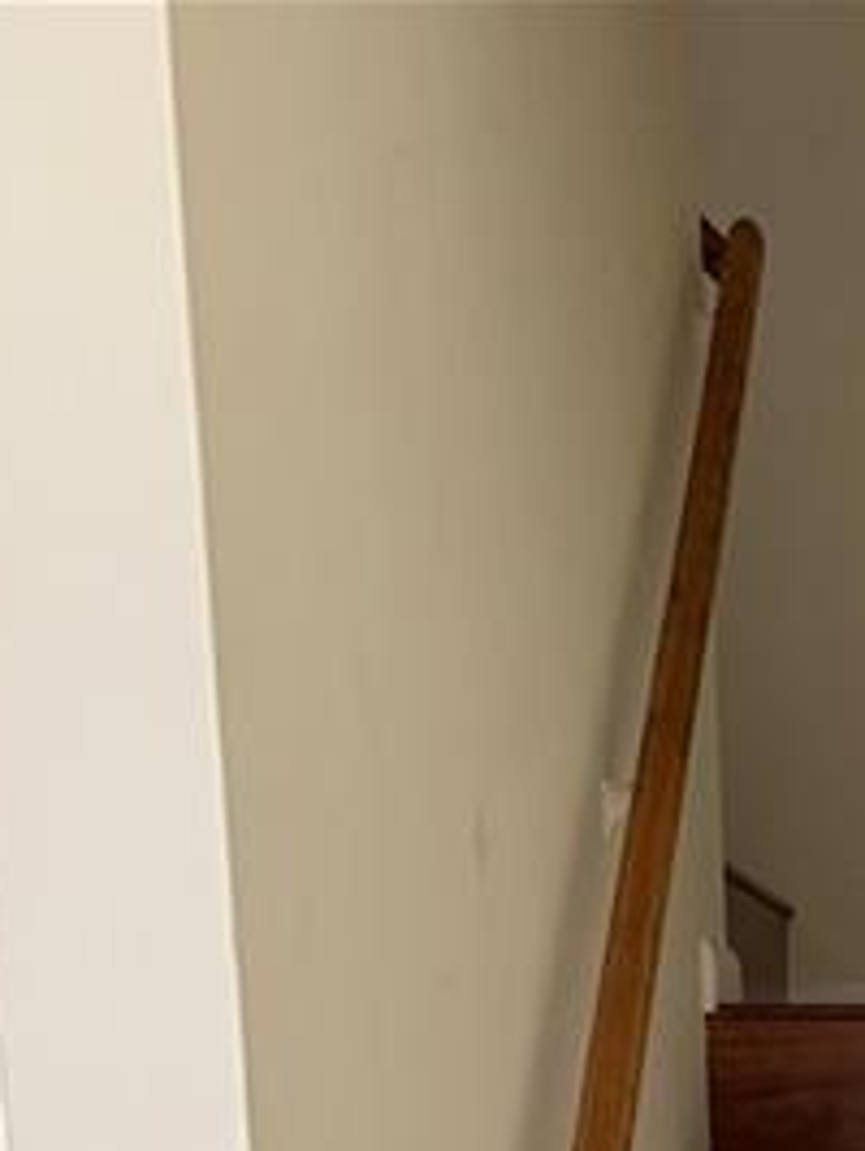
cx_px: 1189
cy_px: 1657
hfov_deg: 18.1
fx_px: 2495
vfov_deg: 22.1
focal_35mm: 75
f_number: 1.8
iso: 200
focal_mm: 4.25
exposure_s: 1/60
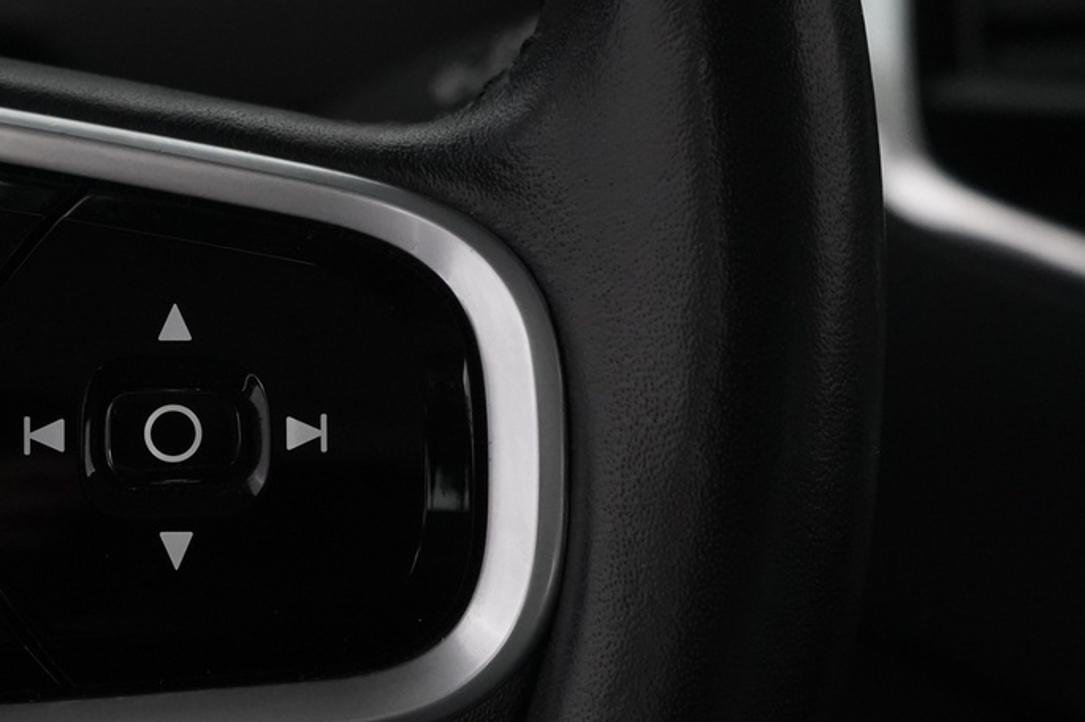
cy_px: 515
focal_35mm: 142
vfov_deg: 9.6
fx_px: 4277
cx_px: 231
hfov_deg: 14.4
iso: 4000
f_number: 5
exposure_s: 1/60
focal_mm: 60
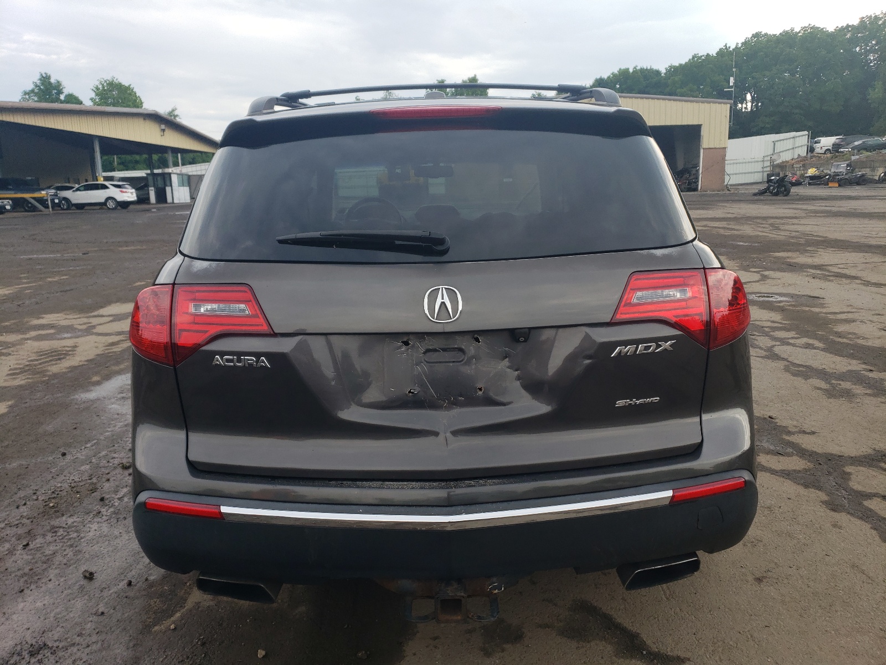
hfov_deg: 67.3
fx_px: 665
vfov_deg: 53.1
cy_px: 332
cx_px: 443
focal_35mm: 26
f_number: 1.5
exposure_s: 1/1000
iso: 50
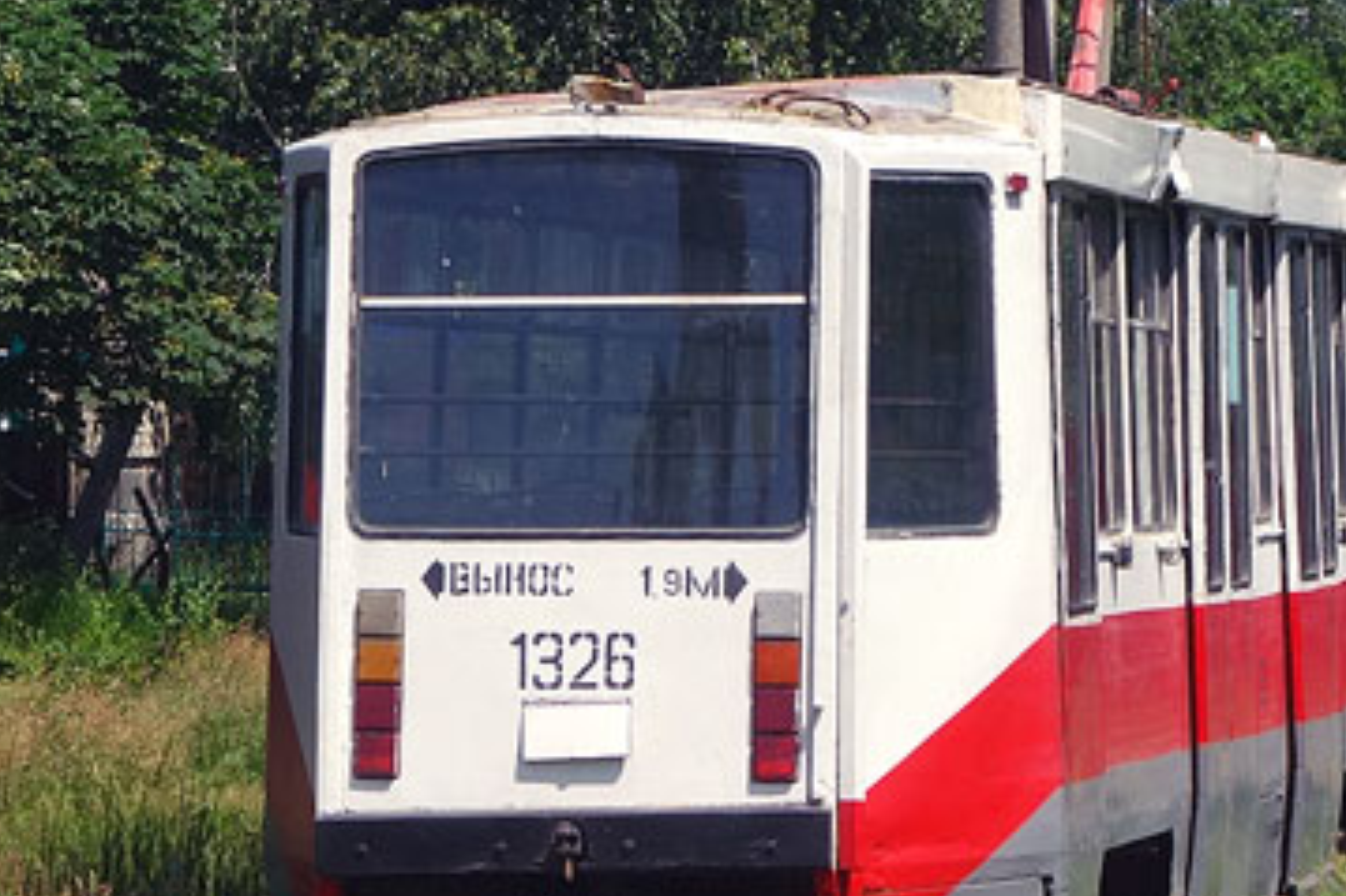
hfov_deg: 8.5
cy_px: -157
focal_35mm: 241
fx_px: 9006
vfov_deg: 5.7
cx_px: 570
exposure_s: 1/640
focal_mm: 26.57
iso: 125
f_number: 5.6
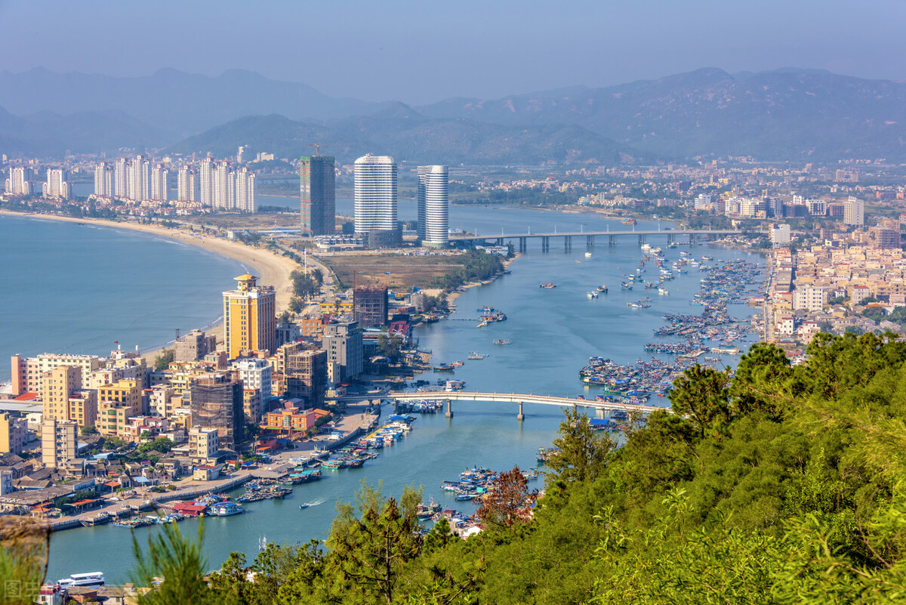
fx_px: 1964
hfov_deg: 26.0
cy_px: 302
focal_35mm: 78
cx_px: 453
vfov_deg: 17.5
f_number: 9
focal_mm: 78
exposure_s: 1/400
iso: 200
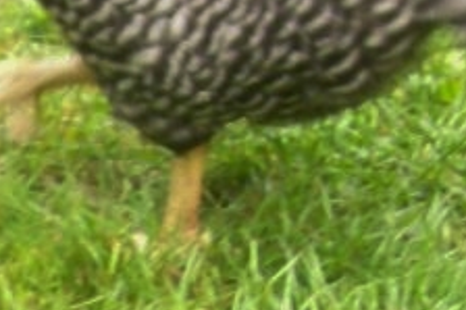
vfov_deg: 7.5
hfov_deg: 11.0
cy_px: 726
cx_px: -437
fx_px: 2212
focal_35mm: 171
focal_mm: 6
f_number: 2.7
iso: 80
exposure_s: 1/76
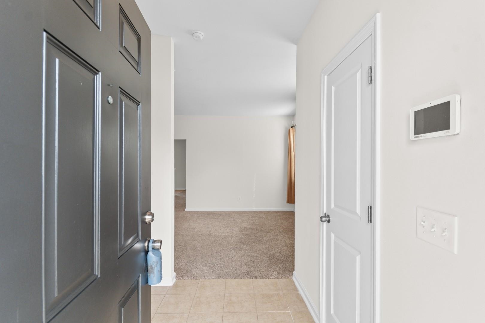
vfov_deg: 73.7
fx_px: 216
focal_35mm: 16
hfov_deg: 96.7
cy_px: 162
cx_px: 242
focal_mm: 11
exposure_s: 1/3
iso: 100
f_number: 4.8
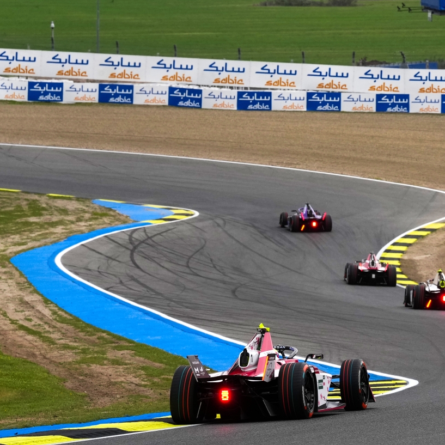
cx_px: 401
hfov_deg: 5.1
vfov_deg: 5.1
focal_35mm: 345
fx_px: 5018
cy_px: 109
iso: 1000
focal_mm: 162
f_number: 6.3
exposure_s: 1/1600
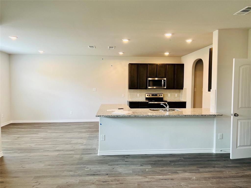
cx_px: 126
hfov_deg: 67.3
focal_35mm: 26
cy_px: 94
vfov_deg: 53.1
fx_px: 189
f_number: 1.5
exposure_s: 1/120
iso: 100
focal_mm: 5.7
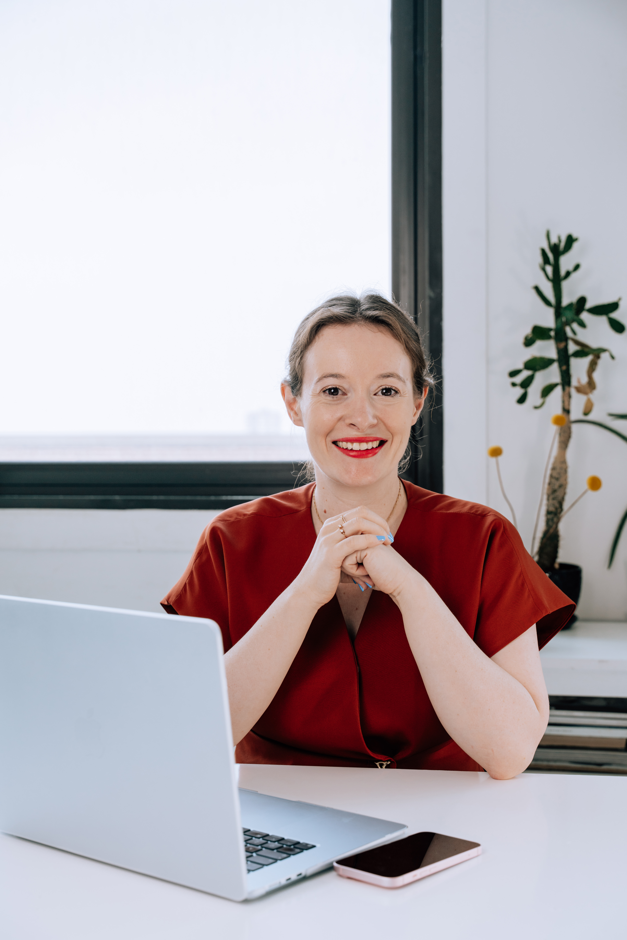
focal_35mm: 49
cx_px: 314
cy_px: 470
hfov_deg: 27.5
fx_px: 1283
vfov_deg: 40.3
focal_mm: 49.1
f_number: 4.5
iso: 200
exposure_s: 1/125
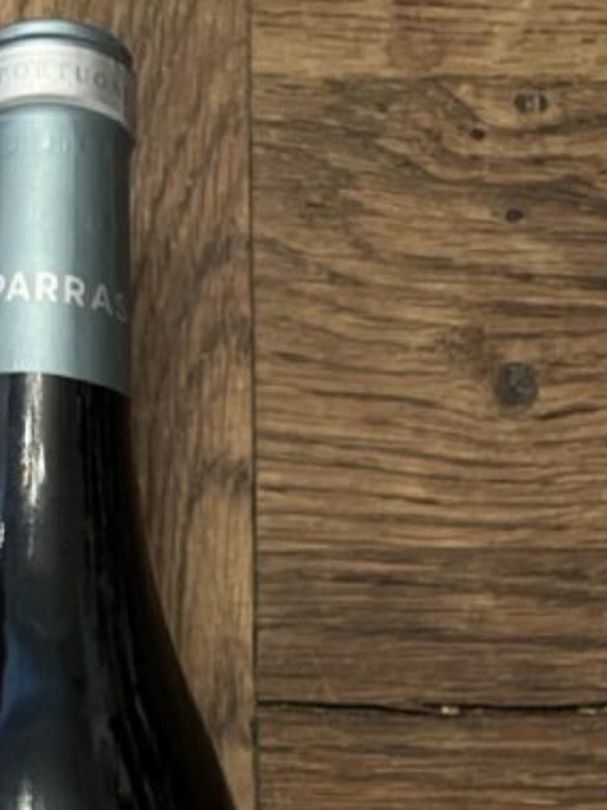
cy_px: 923
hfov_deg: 20.5
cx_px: 43
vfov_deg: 25.5
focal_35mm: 70
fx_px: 1637
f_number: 1.6
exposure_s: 1/60
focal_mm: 5.1
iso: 400
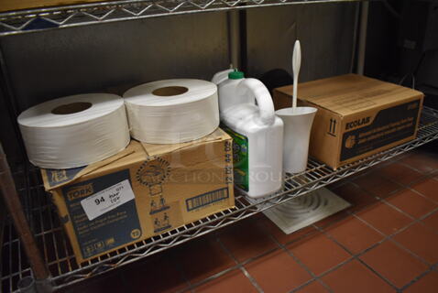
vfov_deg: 48.1
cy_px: 146
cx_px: 219
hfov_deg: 67.3
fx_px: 329
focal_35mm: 27
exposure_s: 1/125
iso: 2200
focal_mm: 18
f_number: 3.5
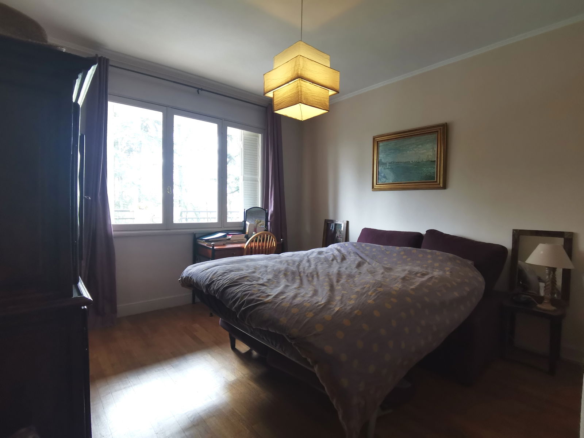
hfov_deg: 91.0
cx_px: 292
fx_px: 287
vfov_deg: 74.7
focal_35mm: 17
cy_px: 219
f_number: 2.2
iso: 320
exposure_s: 1/33.3
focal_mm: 2.26
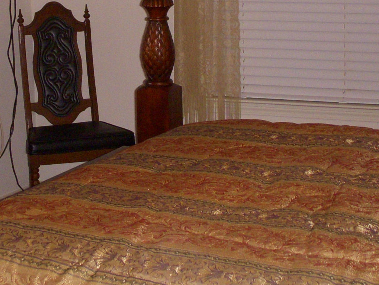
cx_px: 147
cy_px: 38
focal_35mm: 97
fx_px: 1062
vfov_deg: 15.1
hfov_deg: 20.2
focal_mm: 6.3
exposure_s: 1/80
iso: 250
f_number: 3.3
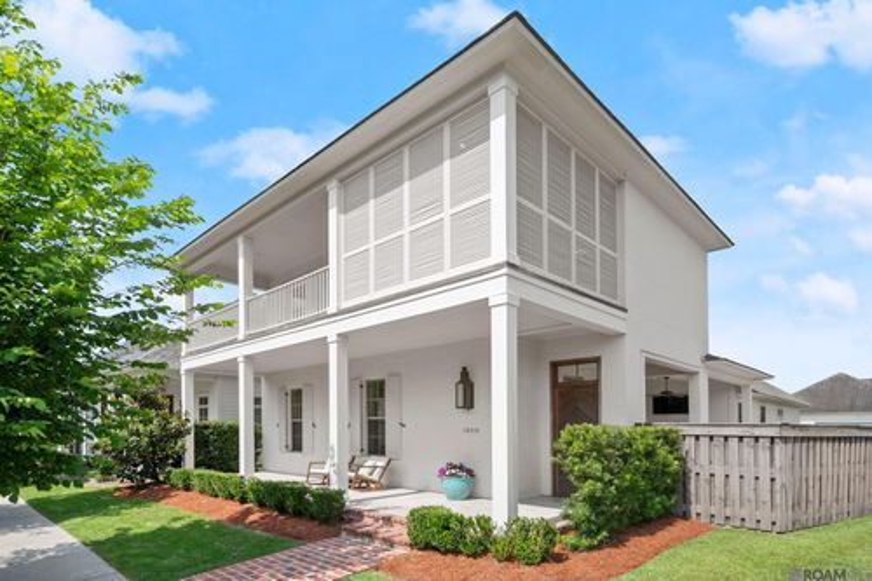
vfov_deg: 67.3
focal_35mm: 18
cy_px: 290
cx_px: 436
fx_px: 436
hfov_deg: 90.0
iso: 320
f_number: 10
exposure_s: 1/640
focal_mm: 18
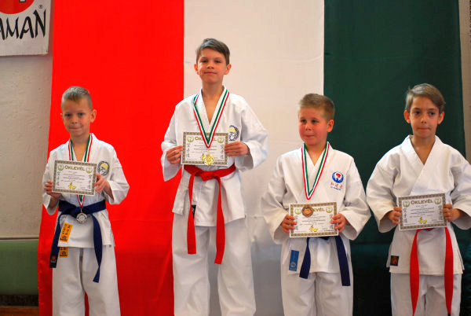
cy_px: 158
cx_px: 236
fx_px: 1081
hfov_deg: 24.6
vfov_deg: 16.6
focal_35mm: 82
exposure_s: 1/80
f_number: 4.5
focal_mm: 55
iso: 400
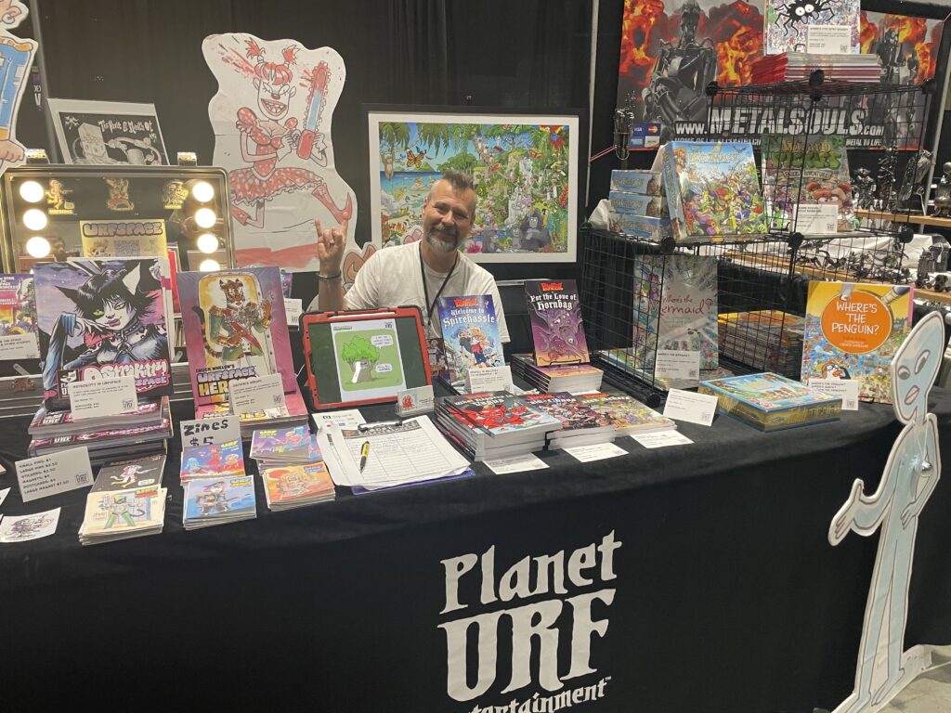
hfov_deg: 67.3
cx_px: 476
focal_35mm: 26
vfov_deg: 53.1
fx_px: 714
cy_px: 356
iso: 160
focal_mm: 4.2
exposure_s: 1/60
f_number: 1.6
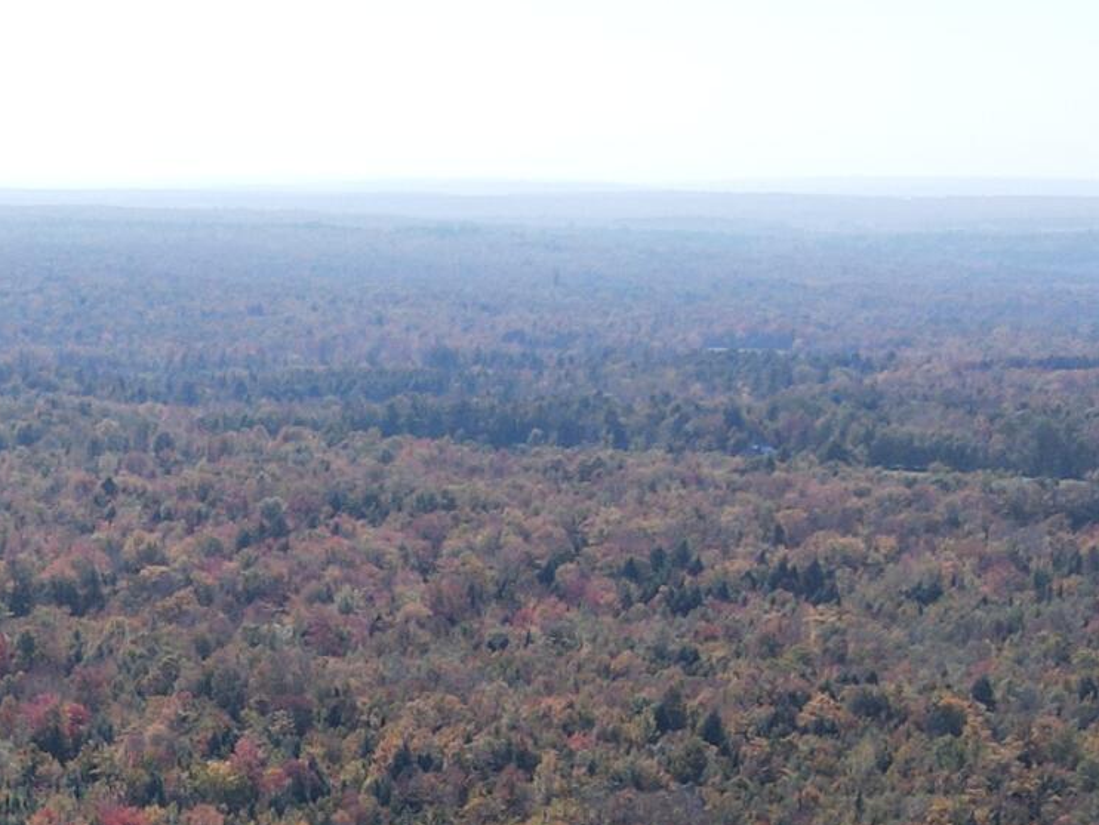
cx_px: -304
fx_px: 3081
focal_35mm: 97
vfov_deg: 13.9
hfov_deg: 18.9
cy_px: 1398
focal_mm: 4.5
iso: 100
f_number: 2.8
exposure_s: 1/640
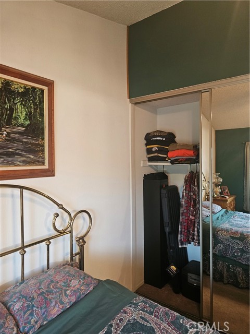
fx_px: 221
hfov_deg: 58.9
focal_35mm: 23
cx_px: 125
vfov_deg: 73.9
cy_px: 167
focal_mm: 6.3
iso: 320
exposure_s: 1/34.6
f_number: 1.7
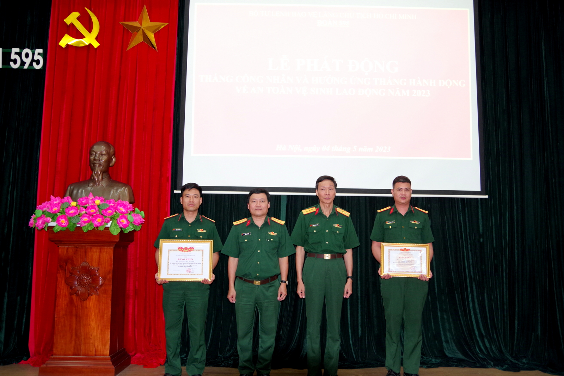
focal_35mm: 31
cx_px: 282
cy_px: 188
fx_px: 486
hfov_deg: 60.3
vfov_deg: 42.3
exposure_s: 1/60
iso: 800
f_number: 4
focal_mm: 21
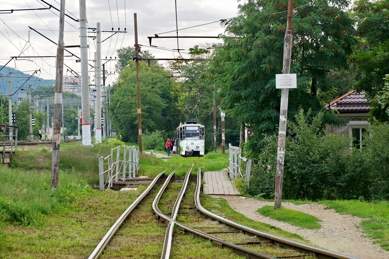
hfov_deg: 18.2
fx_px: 1216
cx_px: 194
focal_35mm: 112
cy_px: 130
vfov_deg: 12.2
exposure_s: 1/400
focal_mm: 75
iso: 400
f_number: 7.1
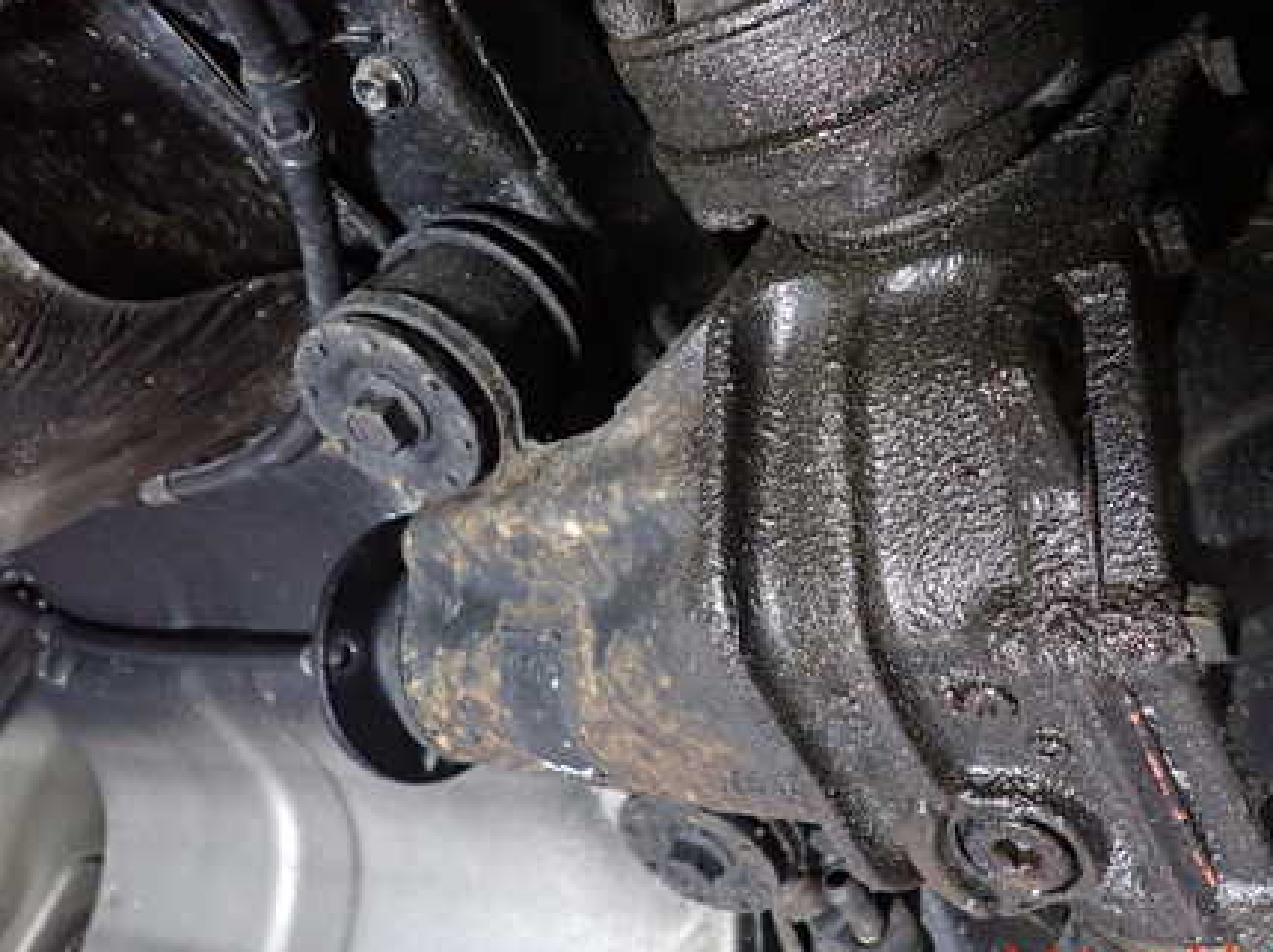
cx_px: 786
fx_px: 1286
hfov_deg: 52.2
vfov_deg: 40.3
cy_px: 347
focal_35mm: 35
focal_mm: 4.5
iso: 800
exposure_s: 1/25
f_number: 2
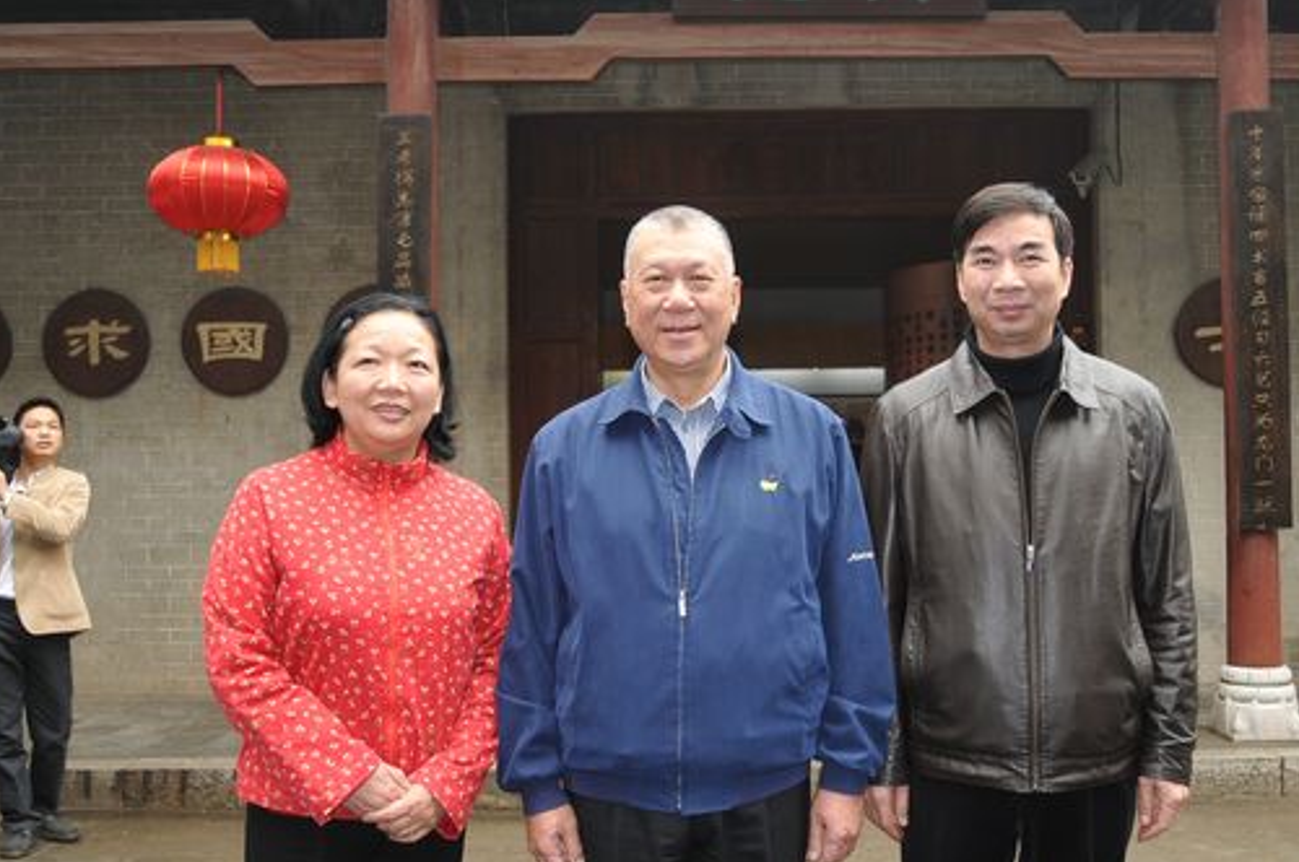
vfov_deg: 36.8
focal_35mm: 36
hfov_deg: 53.1
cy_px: 413
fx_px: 1297
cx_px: 712
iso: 200
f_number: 3.5
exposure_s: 1/60
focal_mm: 20
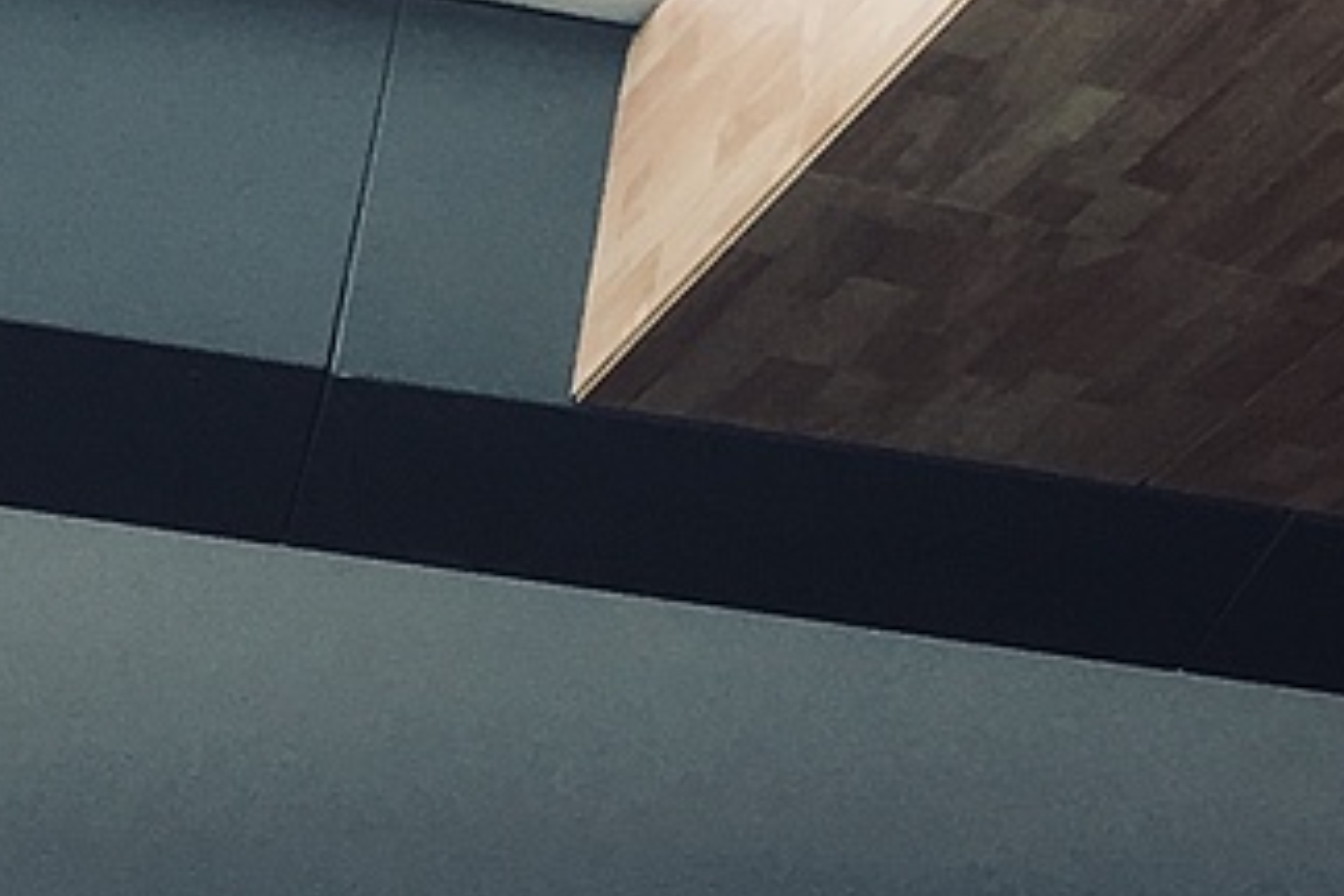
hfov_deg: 12.3
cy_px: -288
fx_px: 5936
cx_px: 2037
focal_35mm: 159
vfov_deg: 8.5
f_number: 2.2
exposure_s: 1/100
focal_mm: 4.15
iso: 25
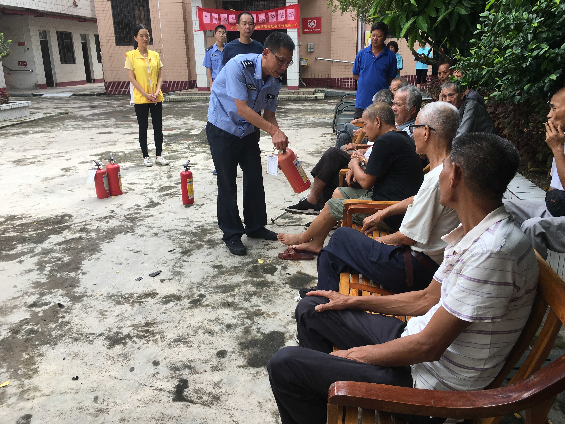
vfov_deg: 48.2
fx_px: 473
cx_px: 282
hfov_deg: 61.7
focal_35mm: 29
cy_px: 212
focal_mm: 4.15
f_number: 2.2
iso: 25
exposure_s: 1/287
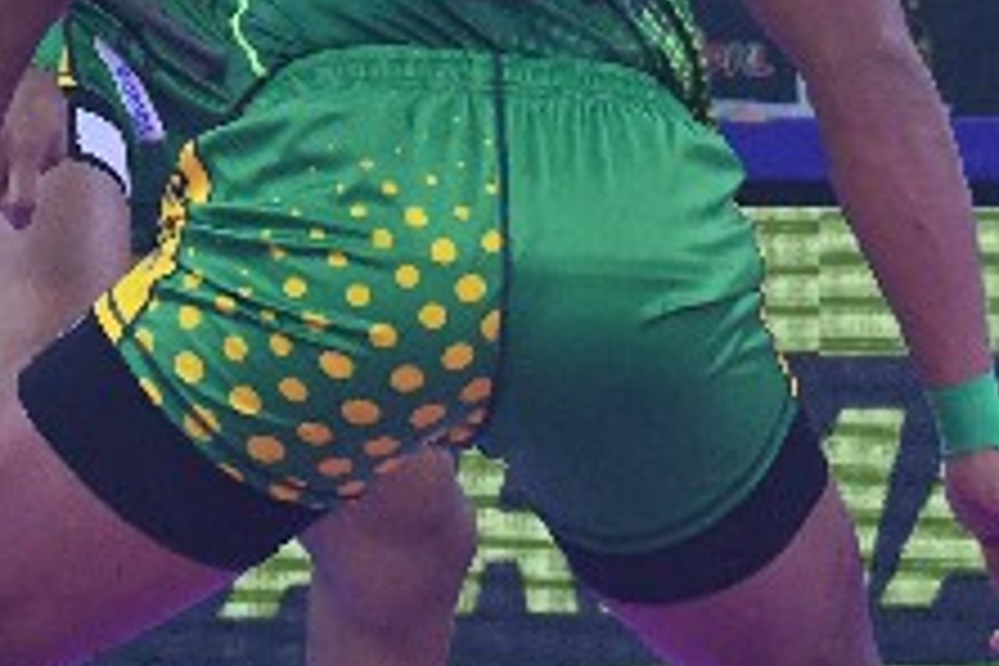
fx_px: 22920
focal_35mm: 826
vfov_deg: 1.7
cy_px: 180
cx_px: 1917
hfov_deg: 2.5
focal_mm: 122
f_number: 5.6
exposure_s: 1/1600
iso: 2000
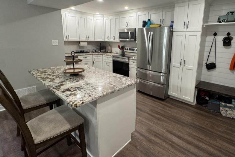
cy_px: 62
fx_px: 124
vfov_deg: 63.9
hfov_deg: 86.2
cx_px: 137
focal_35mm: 19
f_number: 2.2
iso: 200
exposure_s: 1/60
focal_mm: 2.22
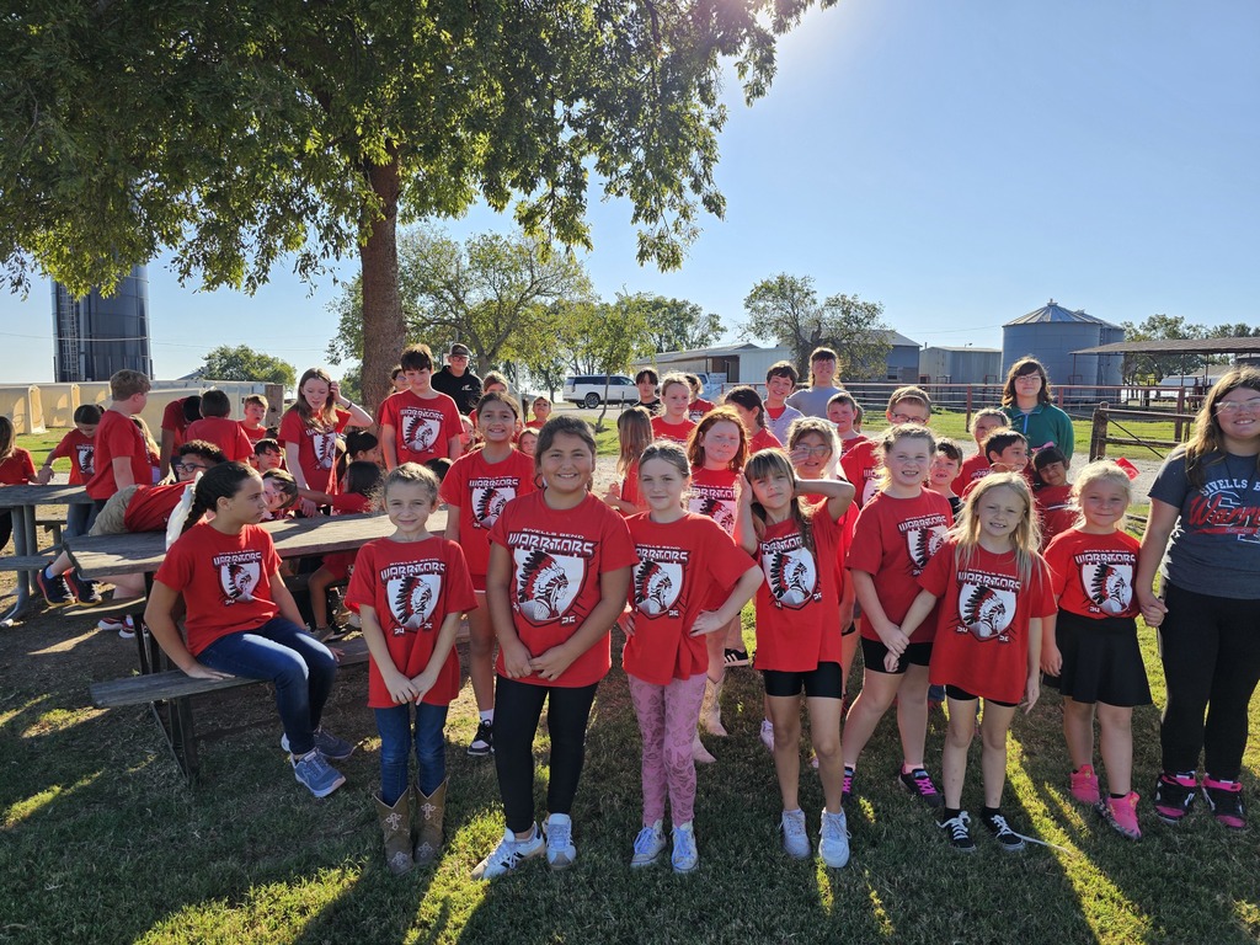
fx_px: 837
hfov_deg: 73.9
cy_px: 472
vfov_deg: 58.9
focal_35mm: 23
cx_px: 630
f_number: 1.7
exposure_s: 1/338
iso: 10
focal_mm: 6.3
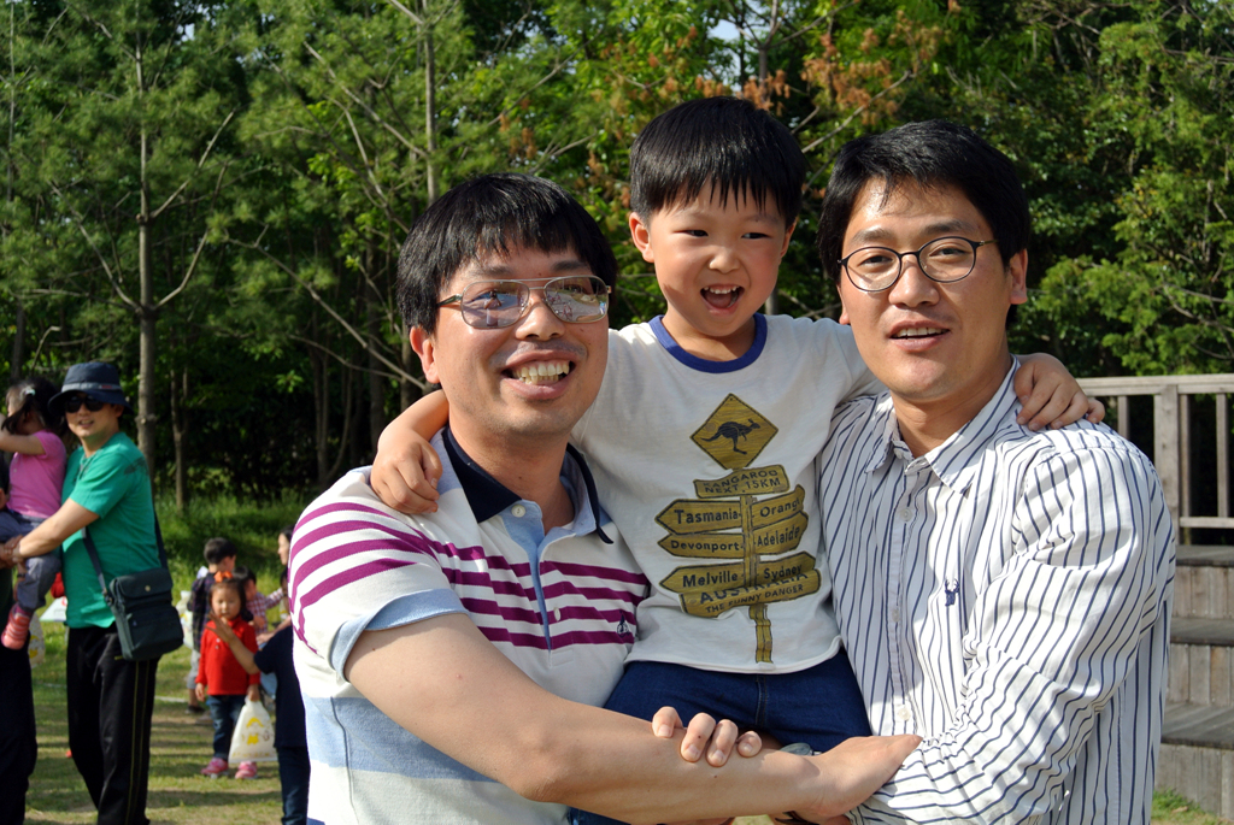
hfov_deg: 36.2
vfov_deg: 24.7
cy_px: 412
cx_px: 617
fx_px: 1887
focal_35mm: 55
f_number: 4.8
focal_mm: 20.5
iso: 100
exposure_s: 1/500
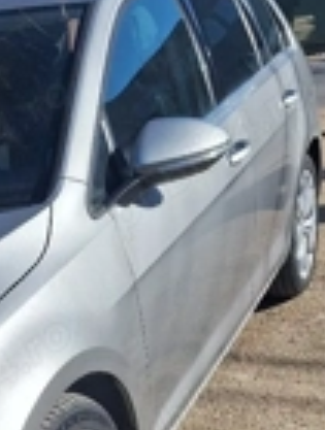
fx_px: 822
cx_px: 31
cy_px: 433
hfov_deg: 21.8
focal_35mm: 66
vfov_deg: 27.6
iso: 40
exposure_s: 1/5000
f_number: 1.8
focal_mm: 5.54
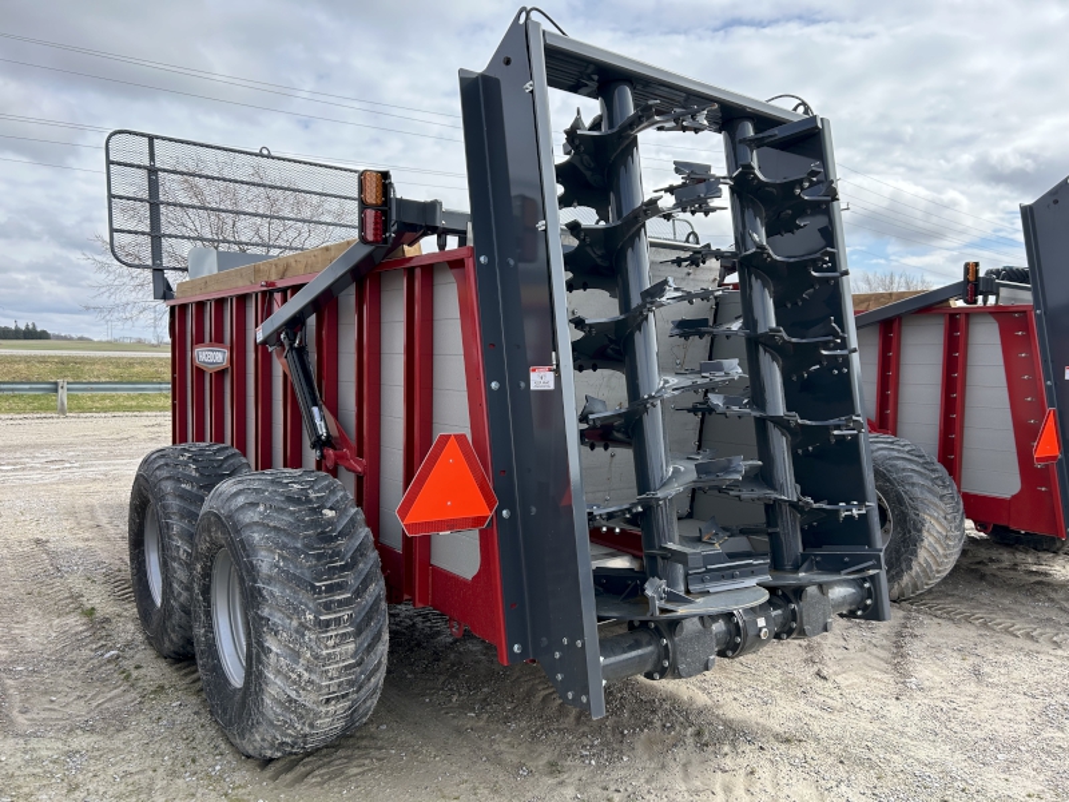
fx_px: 803
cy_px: 401
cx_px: 534
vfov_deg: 53.1
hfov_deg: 67.3
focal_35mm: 26
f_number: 1.5
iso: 50
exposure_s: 1/2208
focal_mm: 5.7
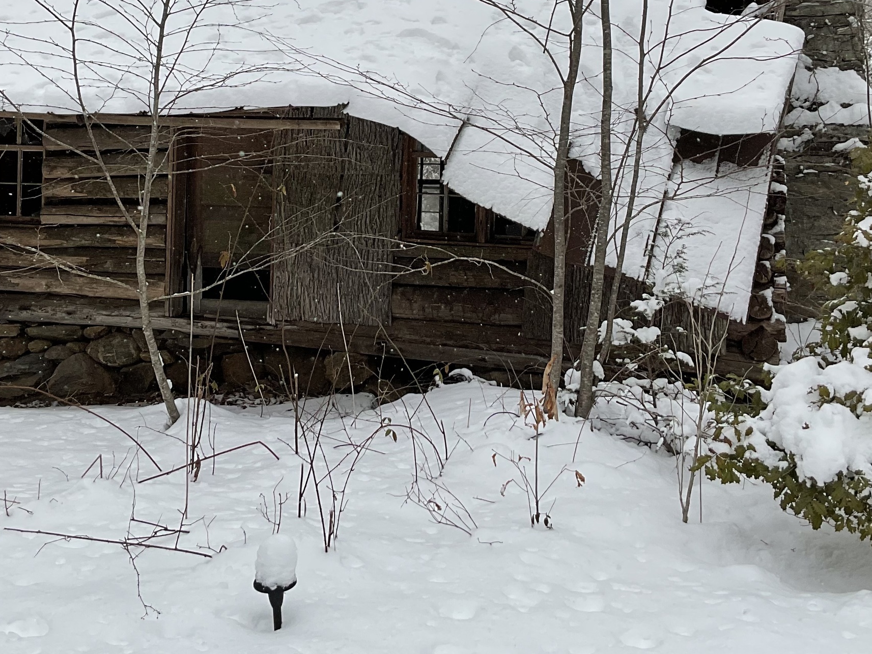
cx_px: 376
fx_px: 1310
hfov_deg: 36.8
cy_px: 143
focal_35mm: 52
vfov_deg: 27.5
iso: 16
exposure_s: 1/1412
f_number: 1.8
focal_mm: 3
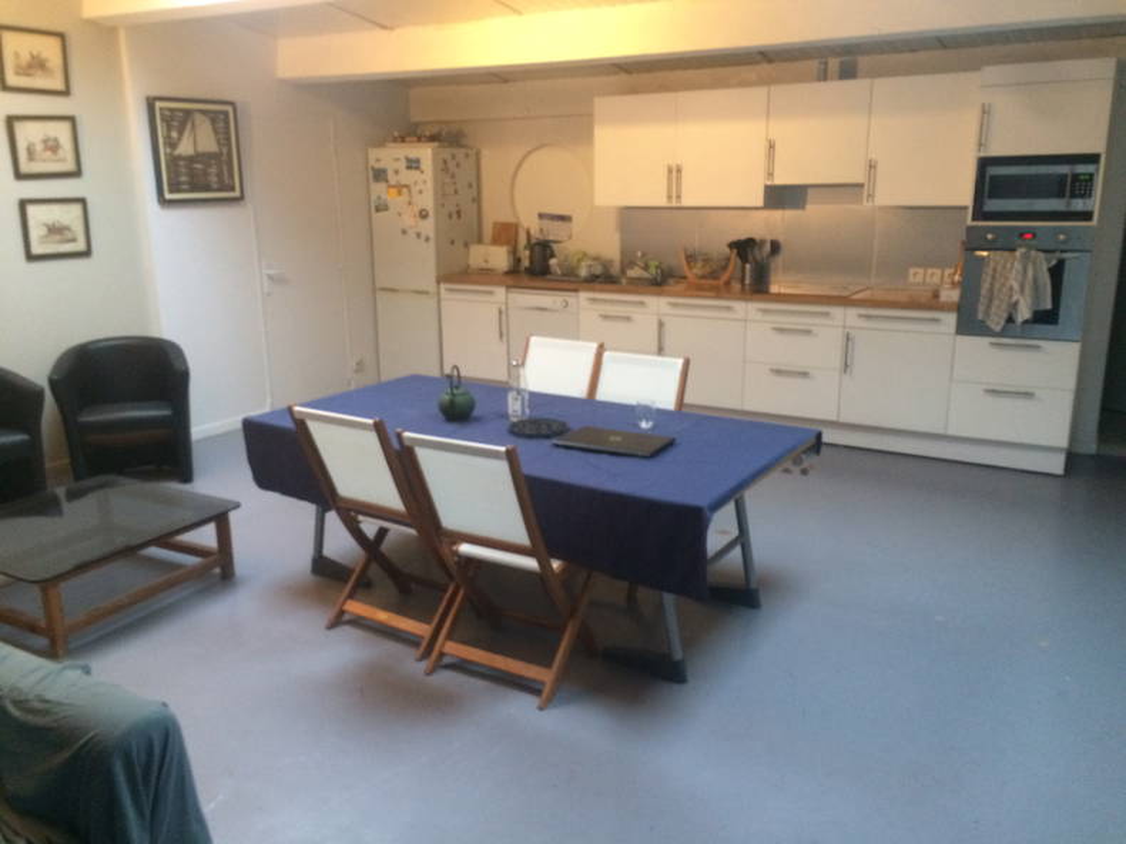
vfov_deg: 48.2
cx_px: 563
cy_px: 422
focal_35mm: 29
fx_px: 943
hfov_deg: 61.7
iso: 320
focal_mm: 4.15
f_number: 2.2
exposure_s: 1/20
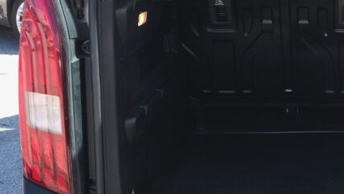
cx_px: 355
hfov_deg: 23.5
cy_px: 52
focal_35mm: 86
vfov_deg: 14.0
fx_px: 785
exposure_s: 1/60
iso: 160
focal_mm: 22.8
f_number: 8
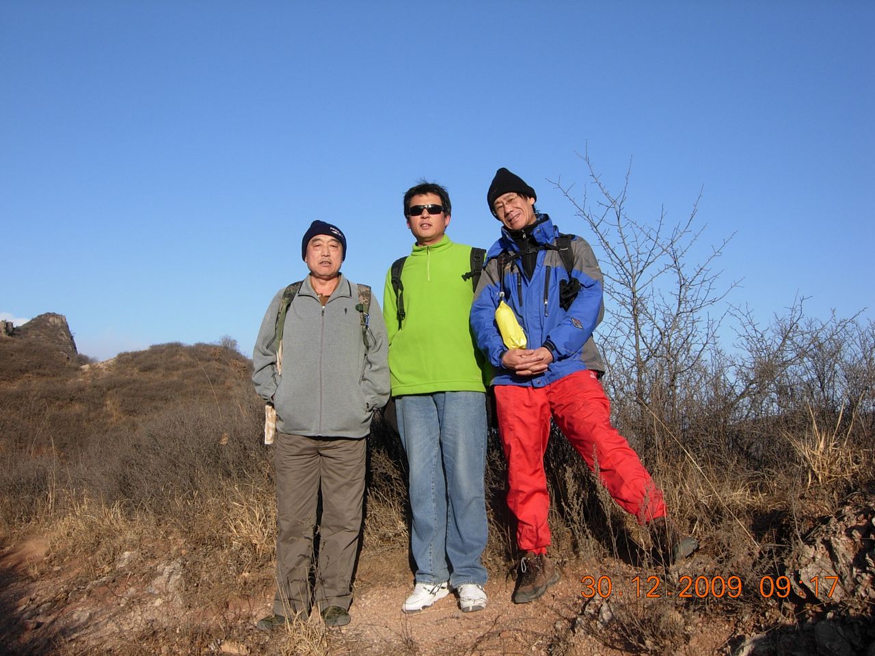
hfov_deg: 51.4
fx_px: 910
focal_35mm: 36
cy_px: 328
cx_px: 438
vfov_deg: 39.7
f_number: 6.1
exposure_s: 1/304
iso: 50
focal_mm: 7.5
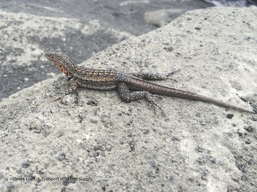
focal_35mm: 29
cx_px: 128
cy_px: 96
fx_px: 215
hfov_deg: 61.7
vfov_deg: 48.2
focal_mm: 4.15
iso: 32
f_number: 2.2
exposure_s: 1/612
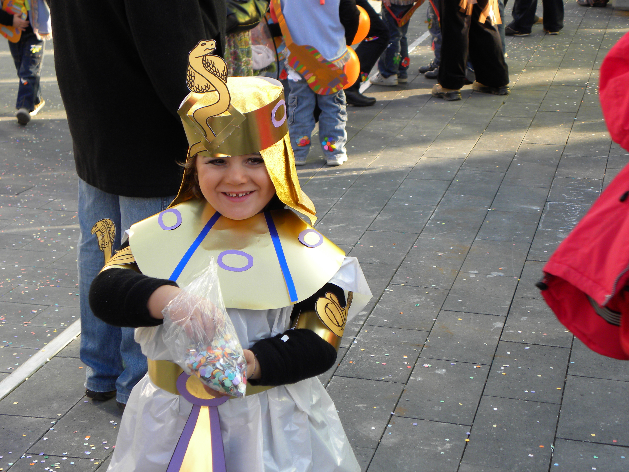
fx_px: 1363
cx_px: 314
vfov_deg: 19.6
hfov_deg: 26.0
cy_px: 236
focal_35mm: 75
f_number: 4
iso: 64
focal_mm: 13.4
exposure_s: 1/110
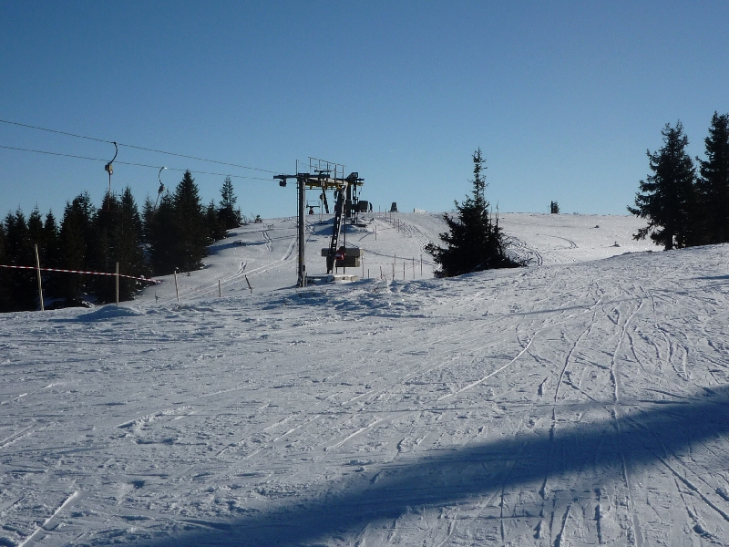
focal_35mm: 55
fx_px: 1158
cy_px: 274
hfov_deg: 34.9
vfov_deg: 26.6
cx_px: 364
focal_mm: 7
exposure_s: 1/640
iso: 100
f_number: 8
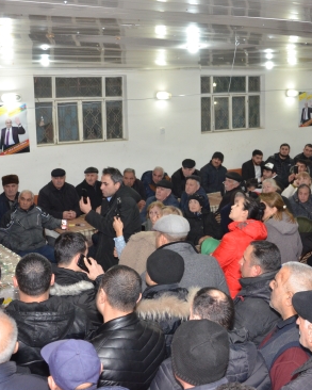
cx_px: 214
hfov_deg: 28.9
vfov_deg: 36.0
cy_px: 195
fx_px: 600
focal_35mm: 52
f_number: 3.8
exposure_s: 1/80
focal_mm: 22
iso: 1600
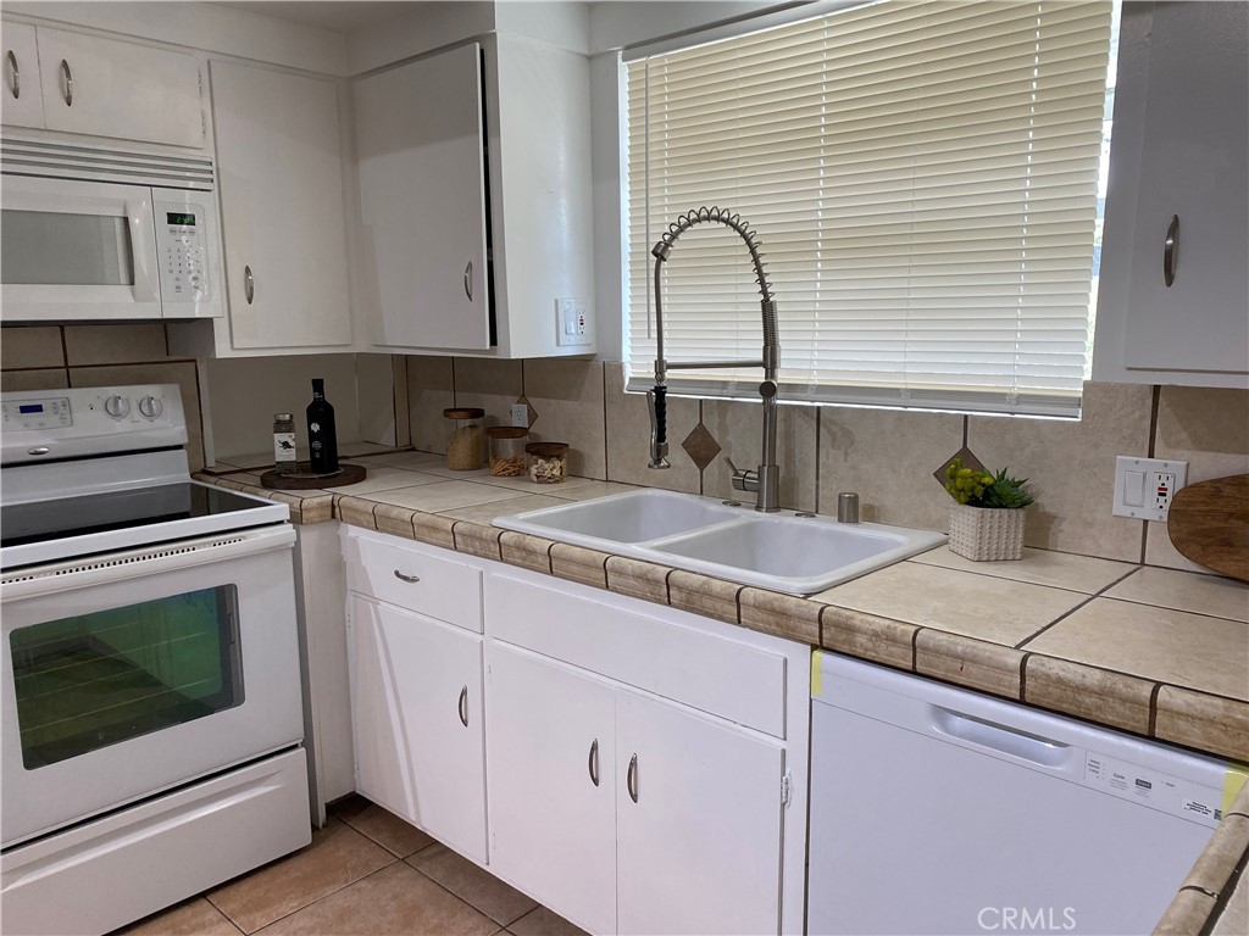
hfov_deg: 67.3
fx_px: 938
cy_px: 468
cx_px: 624
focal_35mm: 26
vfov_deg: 53.1
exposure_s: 1/120
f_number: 1.8
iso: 100
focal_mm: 4.25
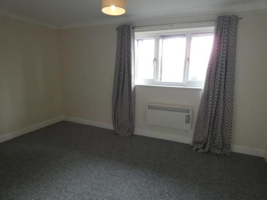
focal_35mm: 20
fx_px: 154
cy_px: 100
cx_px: 134
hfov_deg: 81.8
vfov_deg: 66.0
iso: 400
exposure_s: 1/125
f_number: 2.8
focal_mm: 3.6
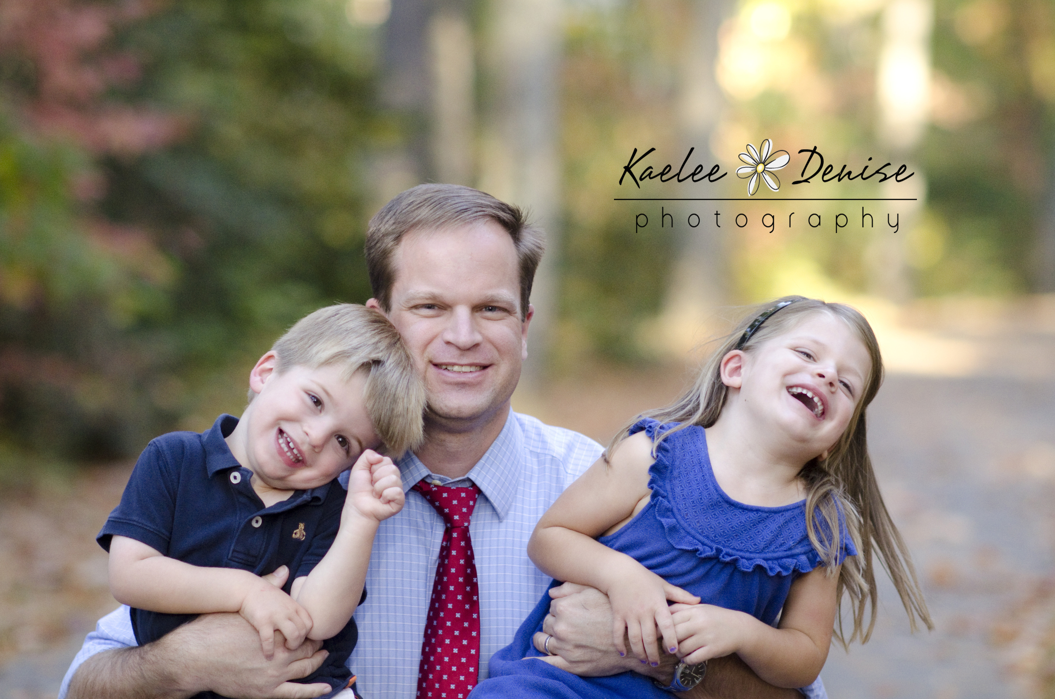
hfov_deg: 16.1
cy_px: 350
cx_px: 528
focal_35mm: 128
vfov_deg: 10.7
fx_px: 3729
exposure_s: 1/800
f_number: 1.8
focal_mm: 85
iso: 1600
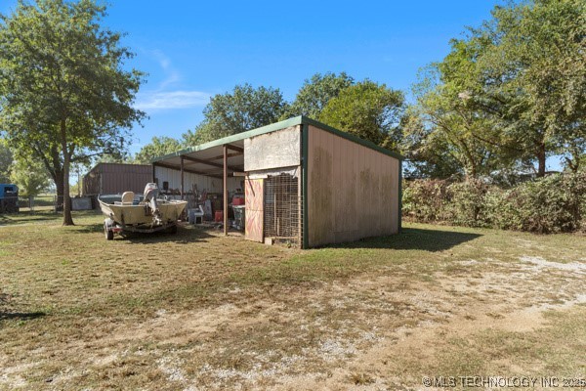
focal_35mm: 21
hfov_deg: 81.5
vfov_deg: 59.7
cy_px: 196
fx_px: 340
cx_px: 293
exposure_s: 1/3200
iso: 400
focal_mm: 20.9
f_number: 2.8
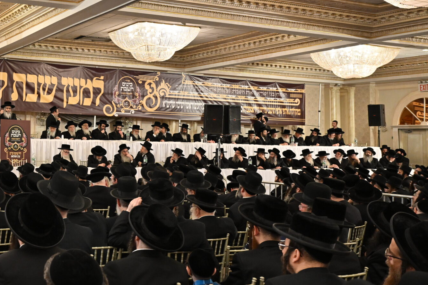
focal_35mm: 49
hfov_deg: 37.1
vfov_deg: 27.5
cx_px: 22
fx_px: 582
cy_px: 106
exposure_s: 1/80
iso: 1600
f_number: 4.5
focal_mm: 25.5
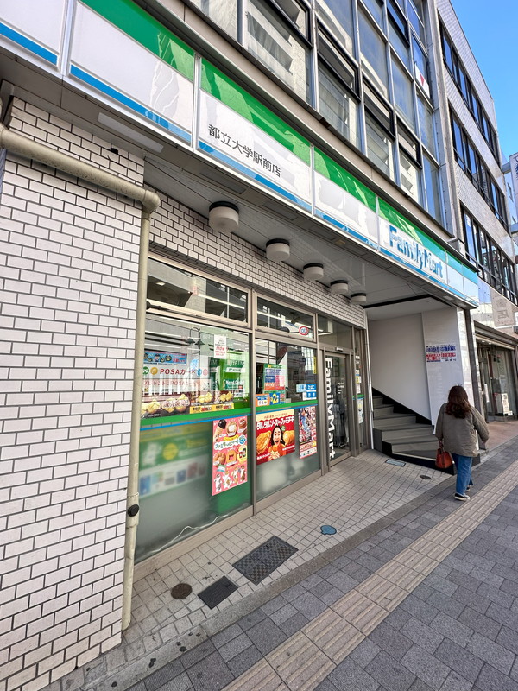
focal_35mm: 14
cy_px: 346
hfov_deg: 85.7
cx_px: 259
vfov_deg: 102.1
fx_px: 279
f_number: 2.2
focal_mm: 2.22
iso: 40
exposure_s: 1/314
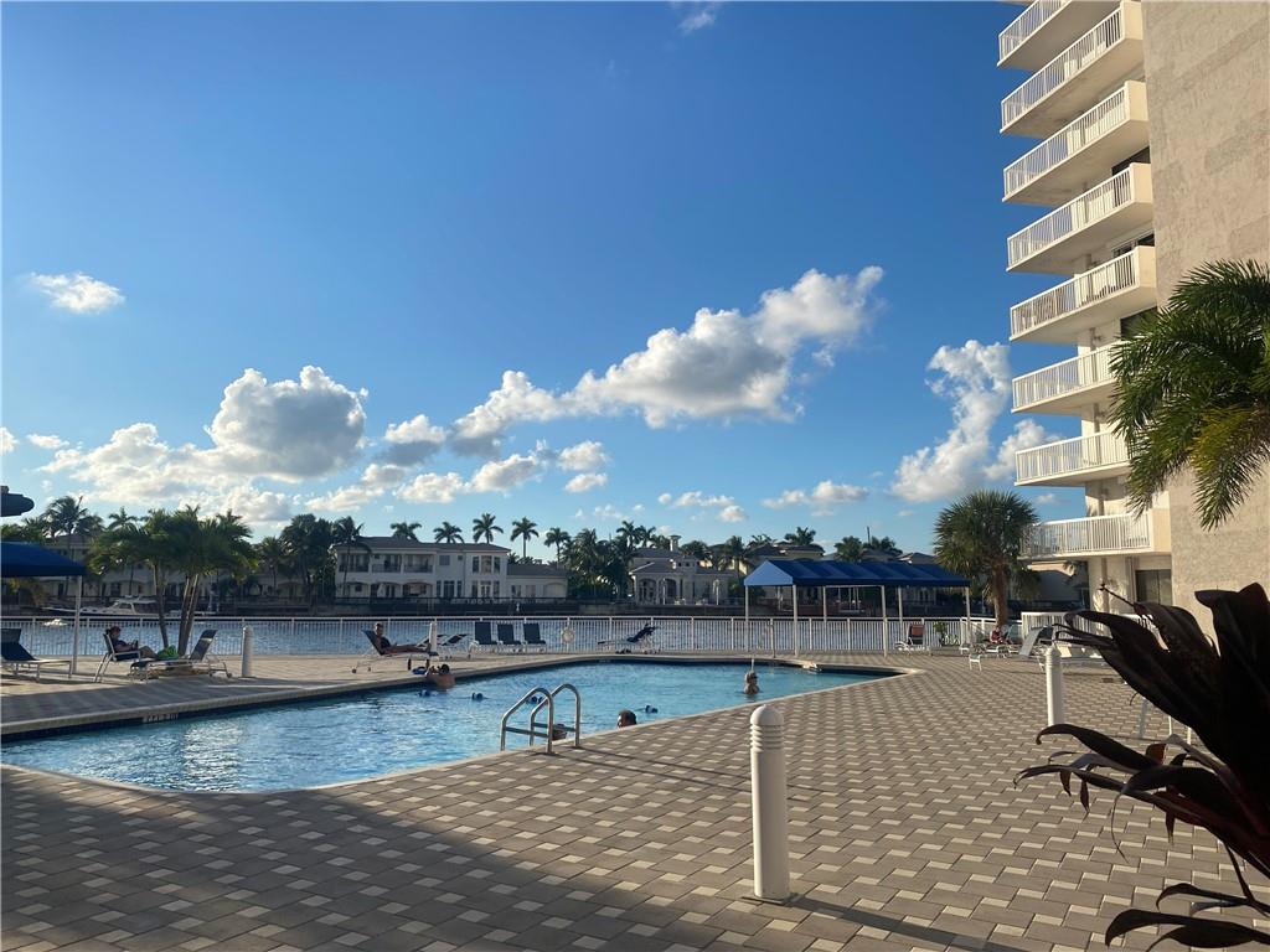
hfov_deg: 67.3
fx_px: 954
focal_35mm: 26
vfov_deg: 53.1
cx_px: 635
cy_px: 476
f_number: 1.8
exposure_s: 1/3846
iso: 32
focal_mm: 4.25
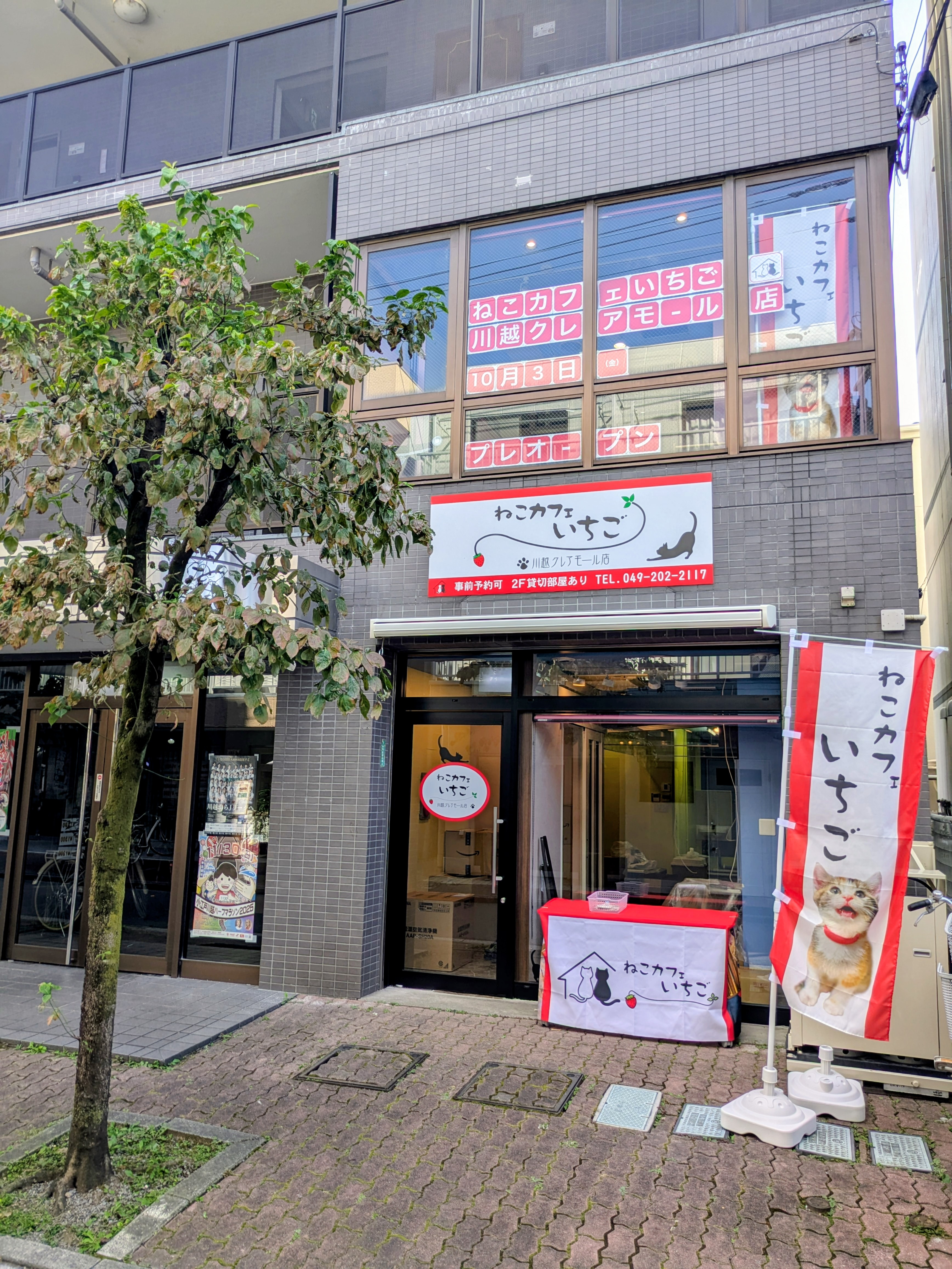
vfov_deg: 69.4
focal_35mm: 25
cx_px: 476
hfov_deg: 54.9
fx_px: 916
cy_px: 634
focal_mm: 5.43
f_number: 1.89
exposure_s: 1/582
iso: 52
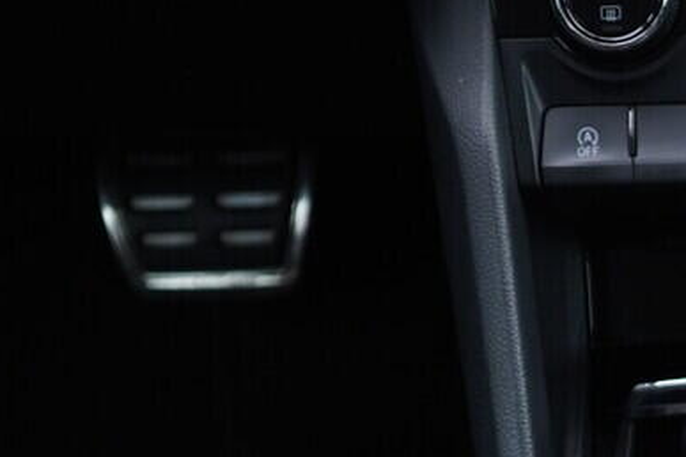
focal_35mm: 134
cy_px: 802
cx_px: 886
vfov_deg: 9.7
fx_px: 2553
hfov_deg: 14.7
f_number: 2.8
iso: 320
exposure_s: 1/40
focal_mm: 24
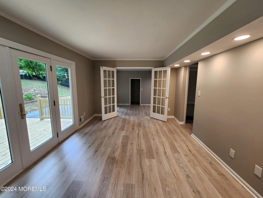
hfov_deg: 106.2
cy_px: 99
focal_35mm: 13
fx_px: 99
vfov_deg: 89.9
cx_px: 132
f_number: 2.2
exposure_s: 1/60
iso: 80
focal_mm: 2.2
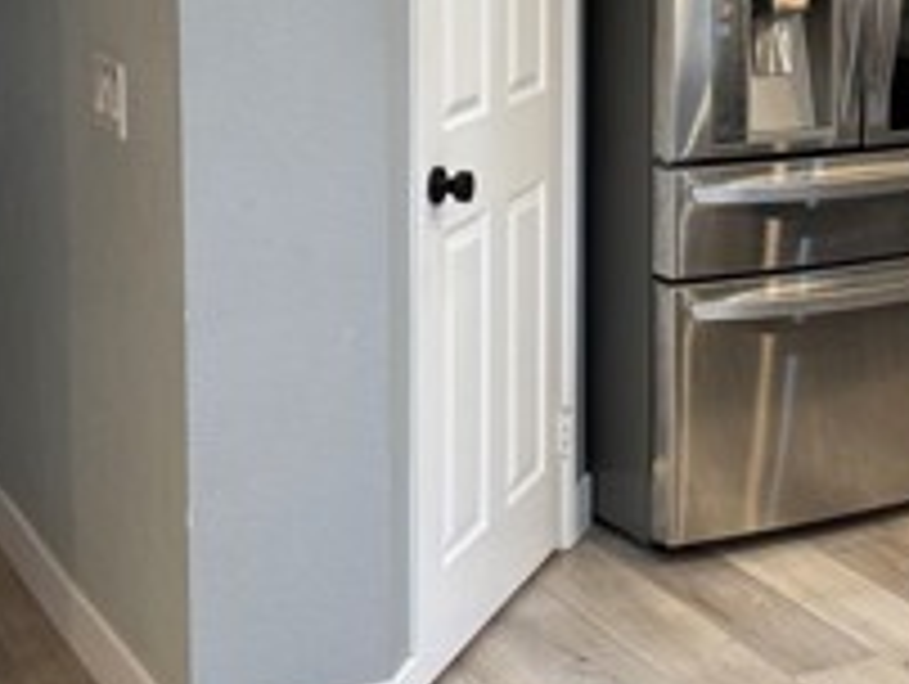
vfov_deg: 19.1
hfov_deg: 25.1
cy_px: 94
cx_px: 760
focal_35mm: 76
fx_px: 1998
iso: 125
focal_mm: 6.76
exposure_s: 1/60
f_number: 1.78
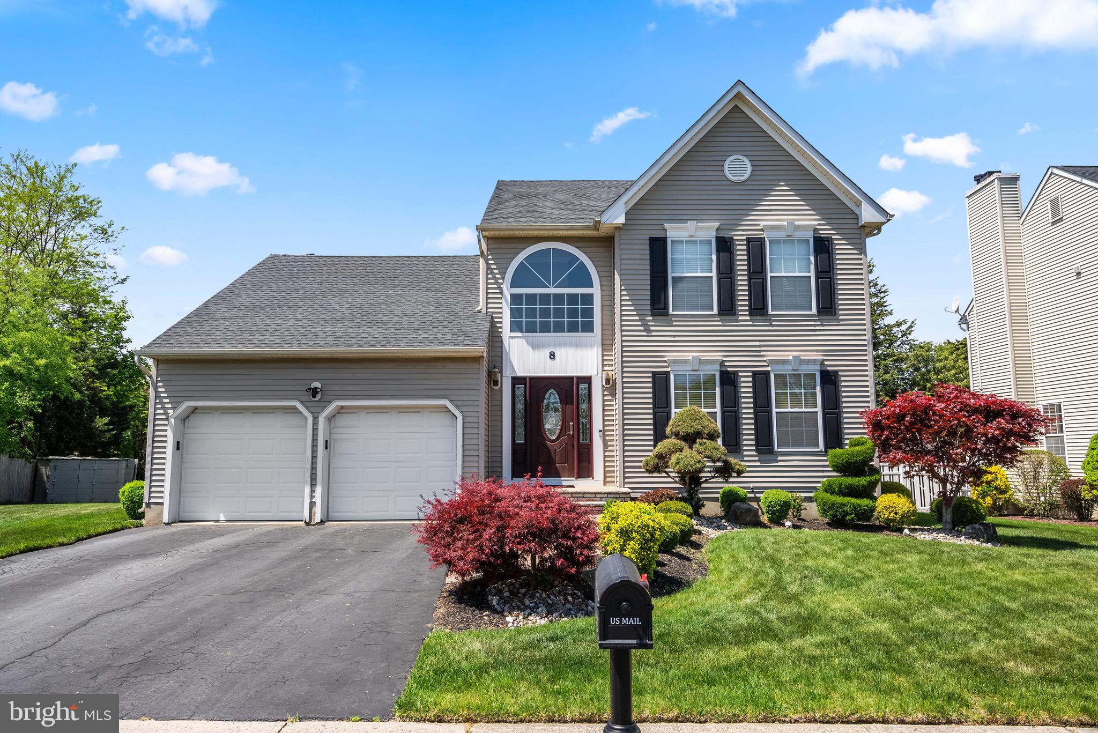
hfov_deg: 76.1
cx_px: 549
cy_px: 366
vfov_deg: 55.1
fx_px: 702
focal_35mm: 23
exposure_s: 1/1000
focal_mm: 23
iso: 640
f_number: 9
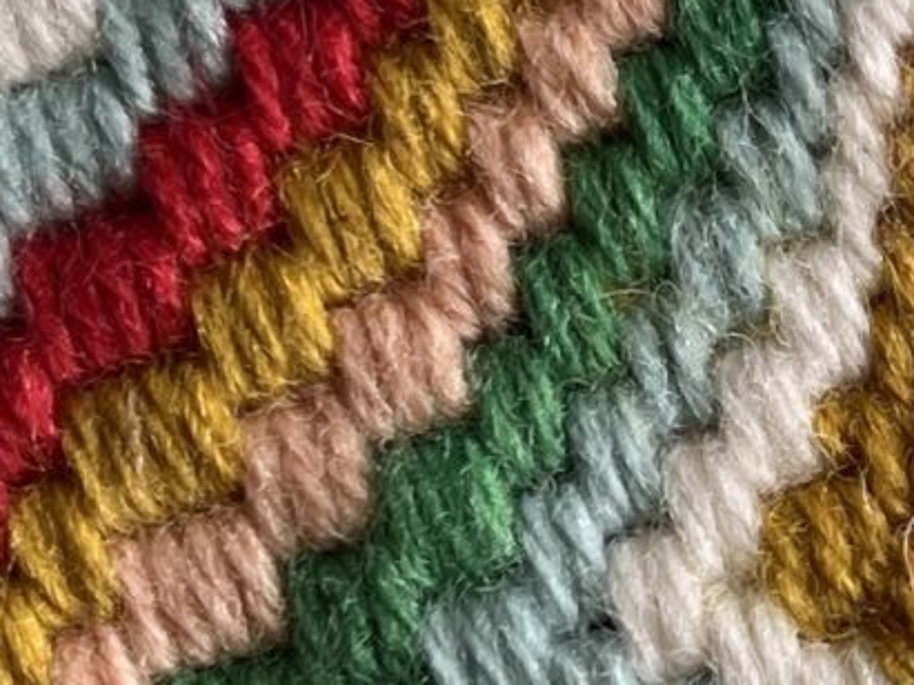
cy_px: 222
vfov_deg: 9.2
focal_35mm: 162
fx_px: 4276
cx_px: 1112
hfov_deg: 11.9
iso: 40
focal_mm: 5.7
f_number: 1.5
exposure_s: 1/121
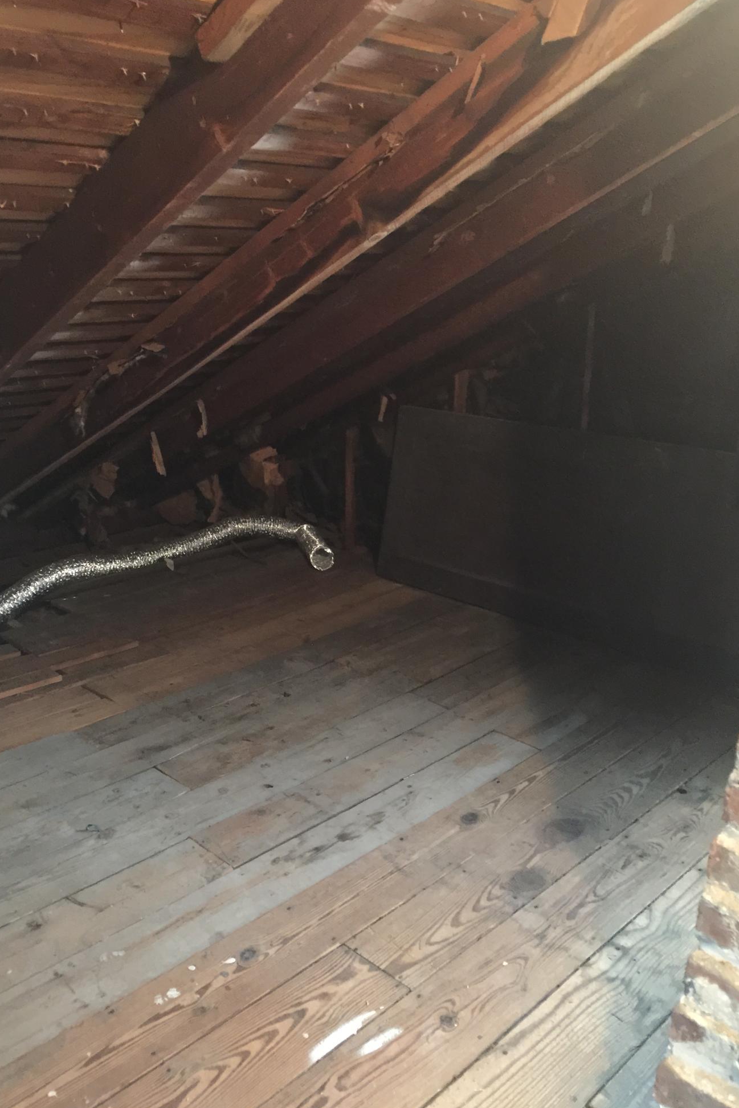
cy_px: 546
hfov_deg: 42.3
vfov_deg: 60.3
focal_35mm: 31
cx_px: 332
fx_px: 955
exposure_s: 1/4
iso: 125
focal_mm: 4.15
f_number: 2.2
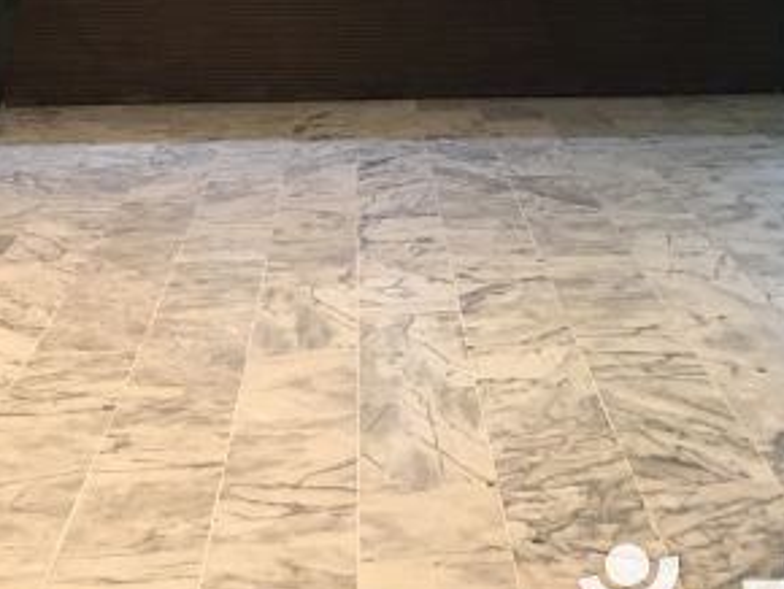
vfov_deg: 20.5
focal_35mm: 70
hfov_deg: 27.7
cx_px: 311
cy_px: 39
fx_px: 1587
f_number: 2.2
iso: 80
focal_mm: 4.15
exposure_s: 1/8
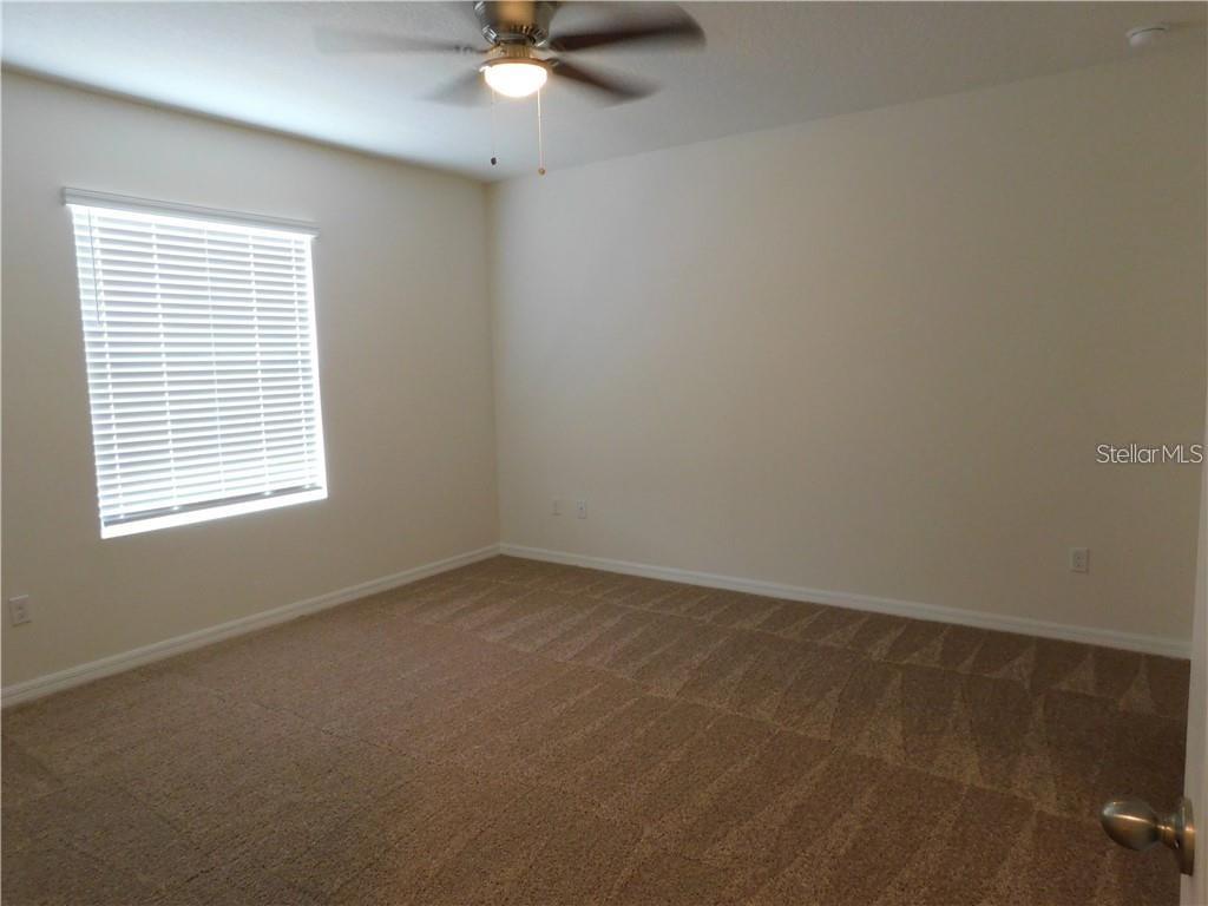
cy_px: 453
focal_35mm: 23
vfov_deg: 58.9
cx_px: 604
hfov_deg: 73.9
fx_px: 803
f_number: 3
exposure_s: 1/30
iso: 320
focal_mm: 4
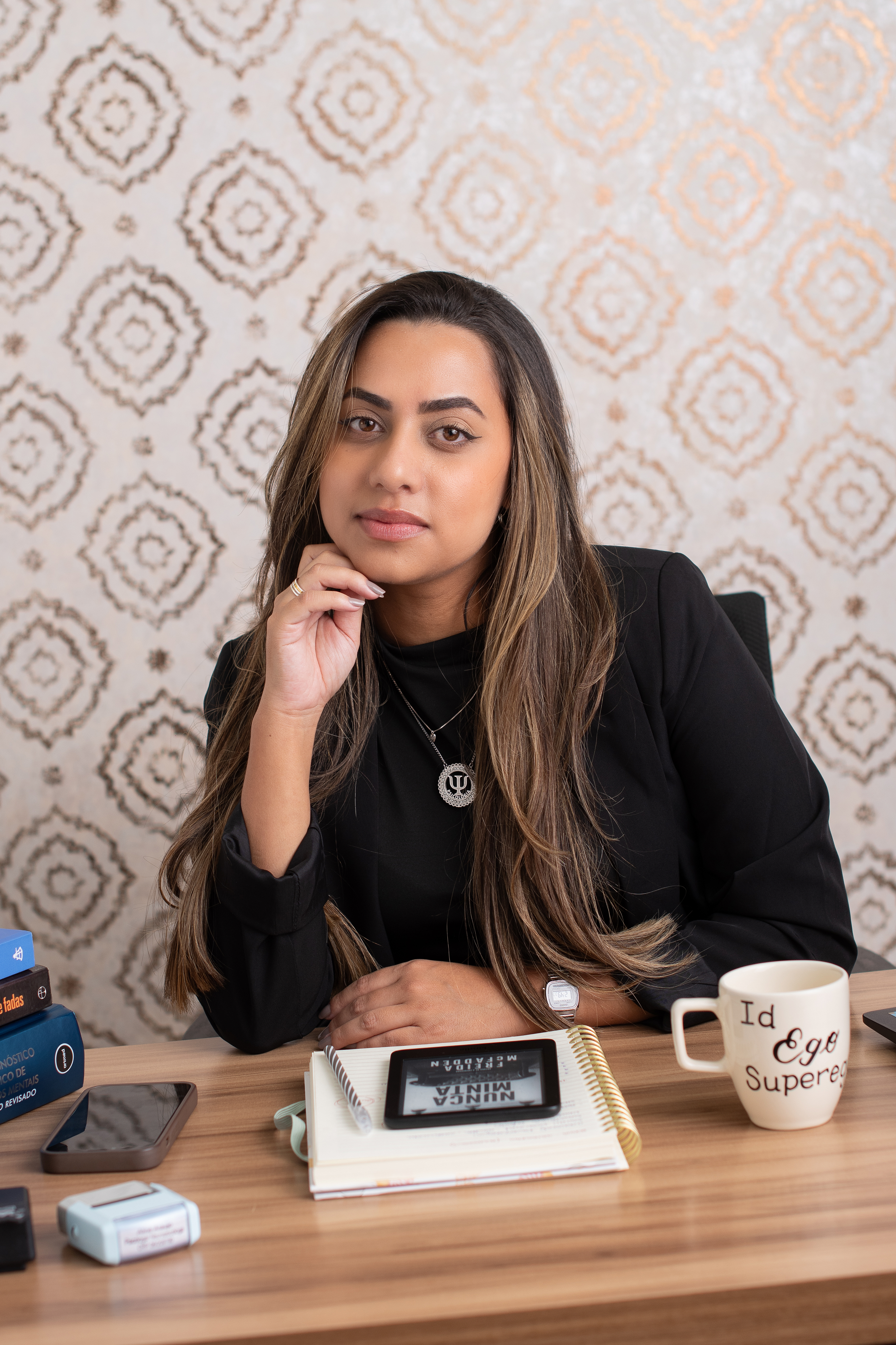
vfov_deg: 27.0
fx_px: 2800
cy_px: 672
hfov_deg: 18.2
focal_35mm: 75
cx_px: 448
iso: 160
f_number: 3.5
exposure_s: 1/250
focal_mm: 50
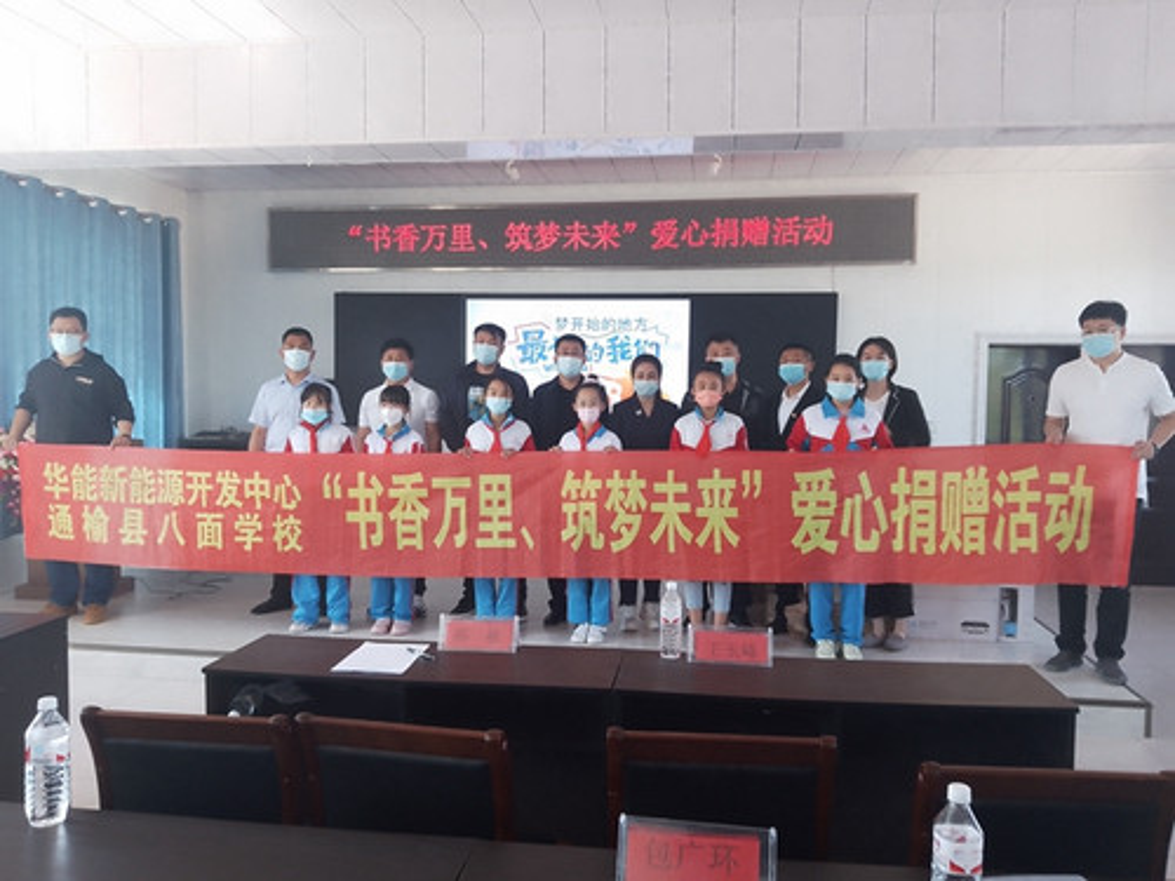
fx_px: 916
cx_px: 588
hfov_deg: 65.3
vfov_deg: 51.4
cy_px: 440
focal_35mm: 27
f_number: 1.8
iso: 64
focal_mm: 3.69
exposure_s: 1/33.3
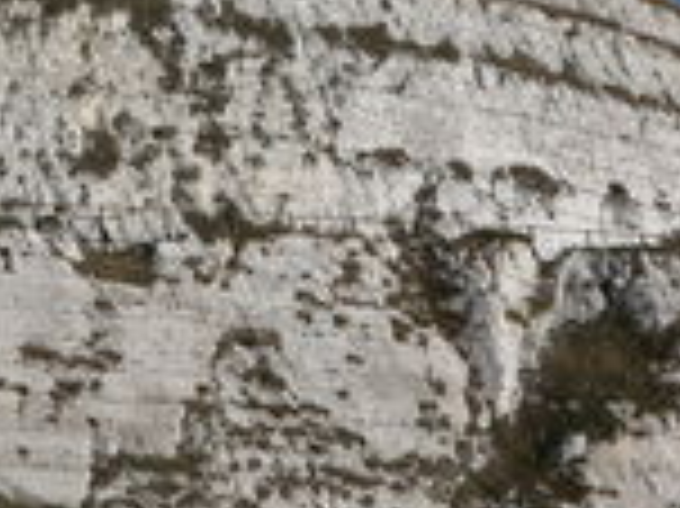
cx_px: 86
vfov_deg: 3.8
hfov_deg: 5.1
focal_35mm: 388
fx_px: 7616
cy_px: 121
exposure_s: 1/567
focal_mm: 37.7
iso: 100
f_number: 6.9
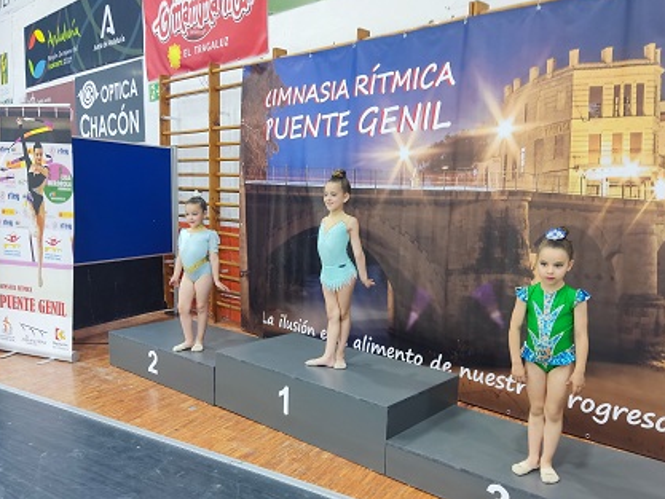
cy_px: 288
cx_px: 308
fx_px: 576
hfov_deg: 59.9
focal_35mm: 30
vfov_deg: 46.7
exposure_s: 1/50
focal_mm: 4.71
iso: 195
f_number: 1.79
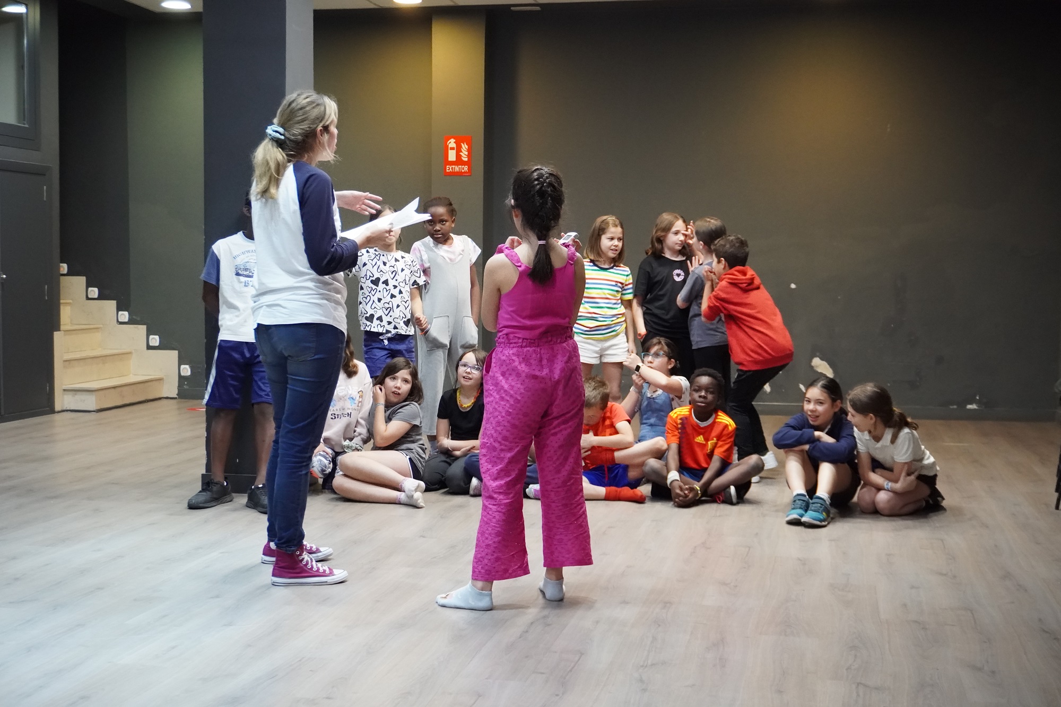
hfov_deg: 42.3
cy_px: 354
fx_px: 1370
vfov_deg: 28.9
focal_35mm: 46
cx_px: 530
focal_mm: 31
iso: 8000
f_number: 5
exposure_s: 1/250
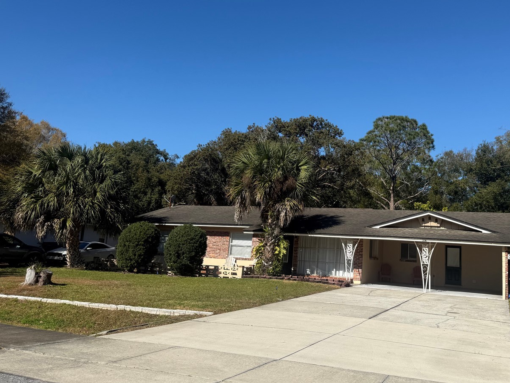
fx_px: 471
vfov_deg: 44.1
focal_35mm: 32
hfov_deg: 56.1
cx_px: 319
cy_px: 176
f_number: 1.78
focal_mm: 6.76
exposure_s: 1/5319
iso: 80
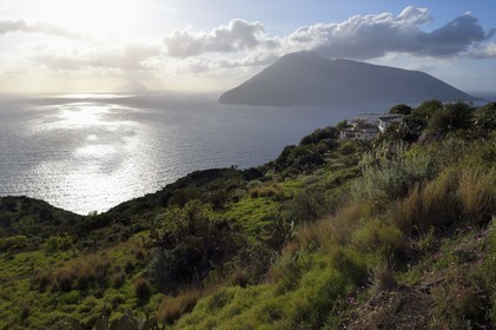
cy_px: 165
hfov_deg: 73.8
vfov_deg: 53.1
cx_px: 248
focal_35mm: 24
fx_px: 330
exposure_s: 1/320
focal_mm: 24
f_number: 16
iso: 200
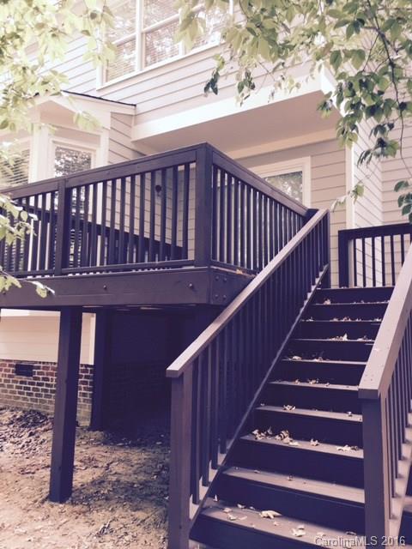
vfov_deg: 61.7
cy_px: 274
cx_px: 206
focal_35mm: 29
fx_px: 460
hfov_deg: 48.2
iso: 25
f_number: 2.2
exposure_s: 1/30
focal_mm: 4.15
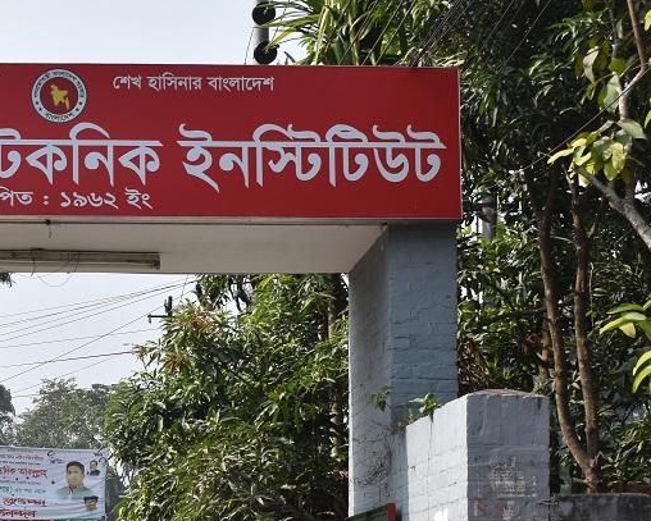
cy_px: 456
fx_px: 2178
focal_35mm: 113
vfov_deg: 13.5
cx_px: 28
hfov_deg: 16.7
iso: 110
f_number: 8
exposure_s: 1/250
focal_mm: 34
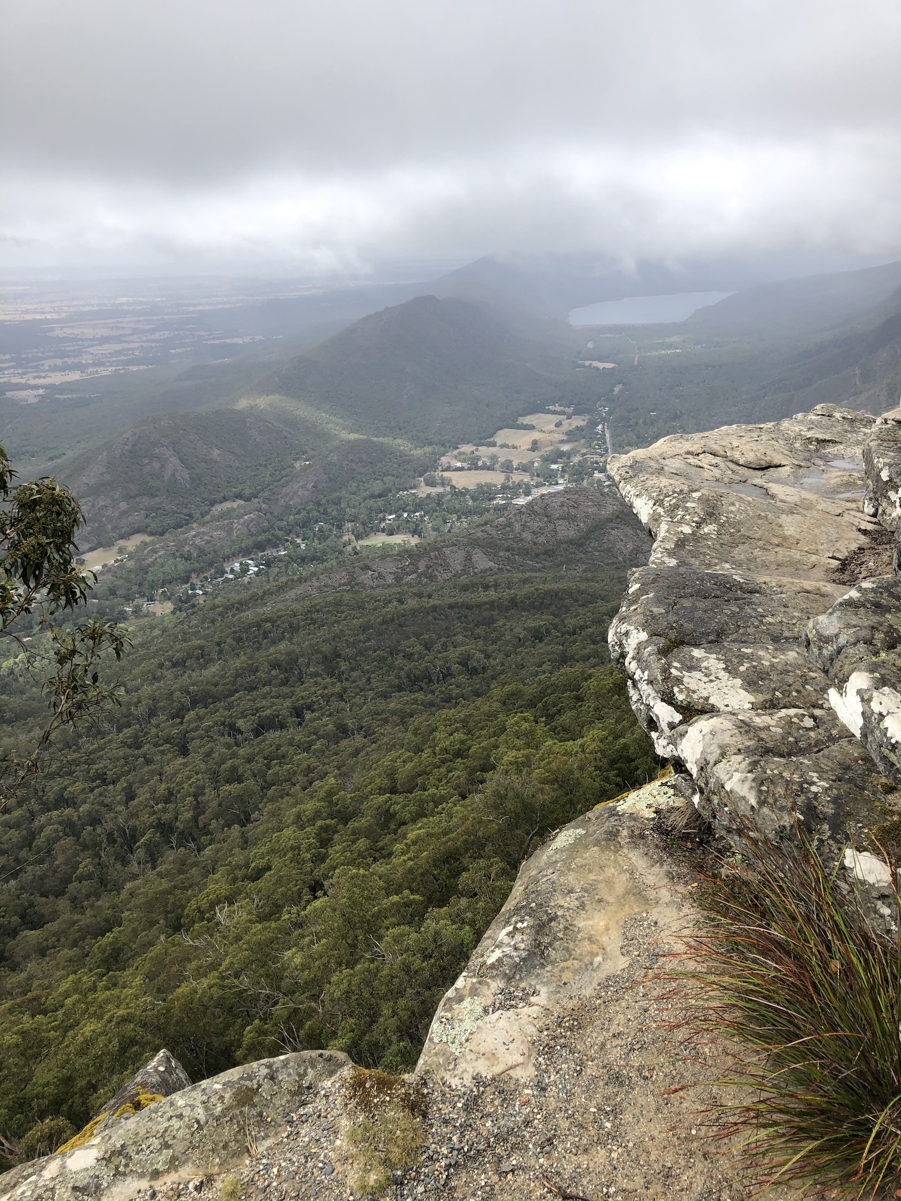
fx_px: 972
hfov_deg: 49.7
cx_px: 450
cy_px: 600
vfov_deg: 63.4
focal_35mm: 28
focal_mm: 3.99
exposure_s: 1/889
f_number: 1.8
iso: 20
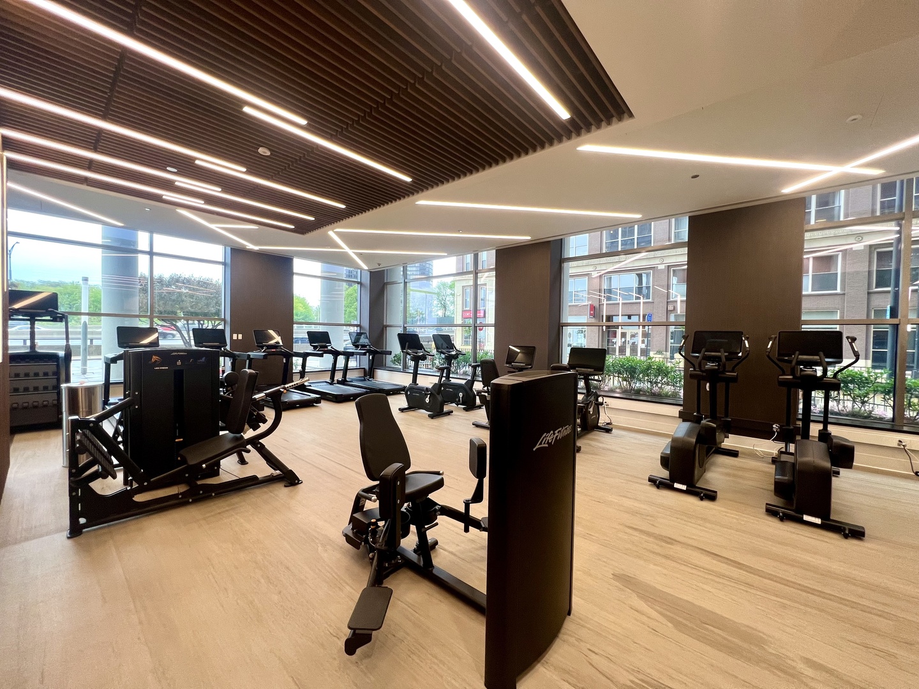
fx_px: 345
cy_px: 344
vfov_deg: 89.9
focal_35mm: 13
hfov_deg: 106.2
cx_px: 460
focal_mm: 1.57
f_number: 1.8
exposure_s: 1/120
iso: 80
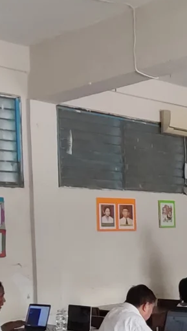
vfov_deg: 38.3
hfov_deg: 17.5
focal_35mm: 53
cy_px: 241
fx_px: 467
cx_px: 354
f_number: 2.2
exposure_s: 1/50
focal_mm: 1.66
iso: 163
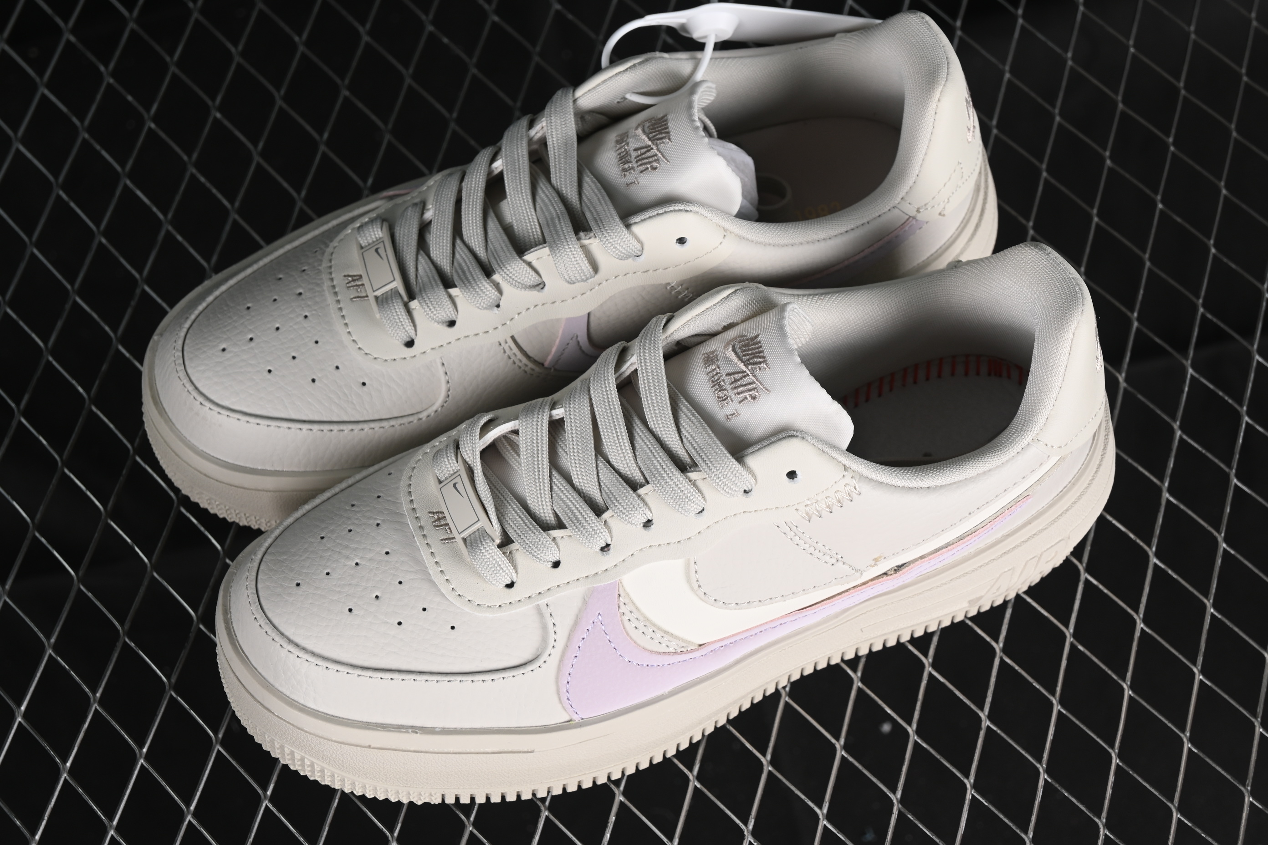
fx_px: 2641
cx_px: 634
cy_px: 422
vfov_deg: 18.2
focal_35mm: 75
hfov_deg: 27.0
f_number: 7.1
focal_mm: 50
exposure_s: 1/80
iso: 160
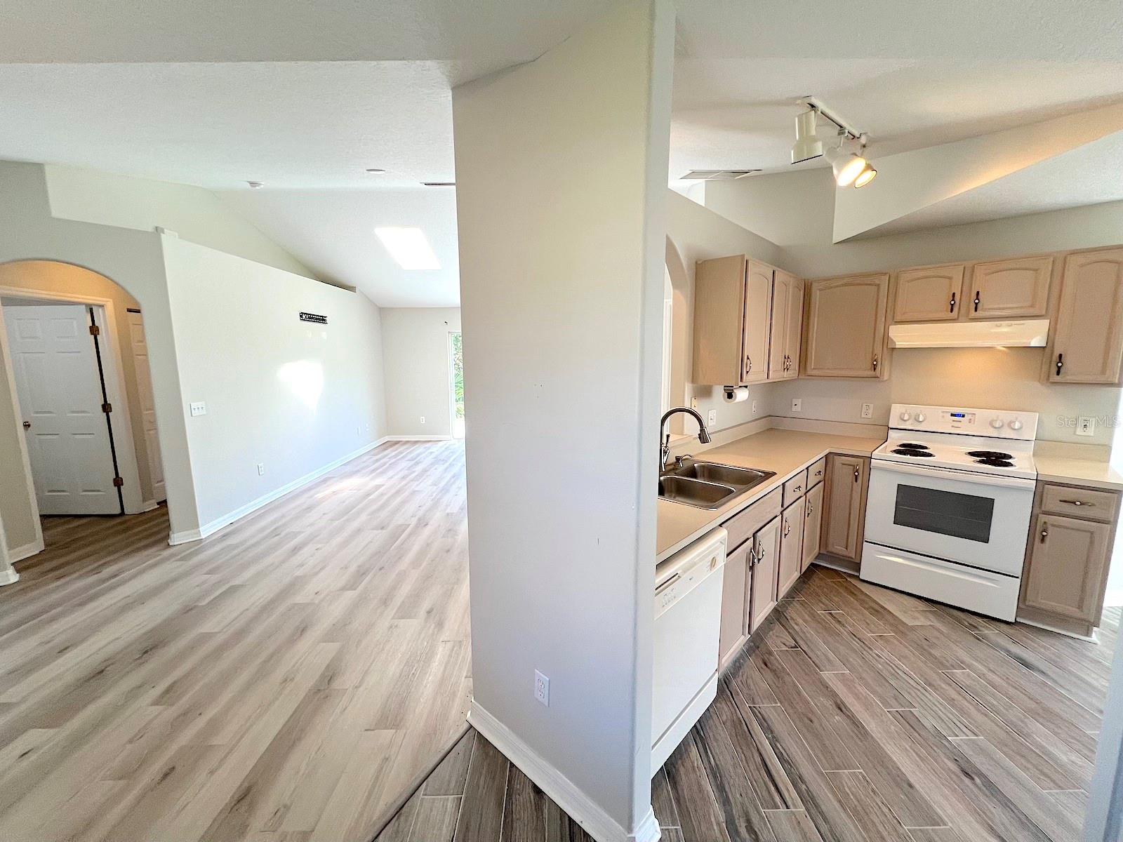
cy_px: 421
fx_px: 422
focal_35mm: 13
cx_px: 562
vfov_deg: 89.9
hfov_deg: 106.2
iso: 100
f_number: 1.8
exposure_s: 1/120
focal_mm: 1.57
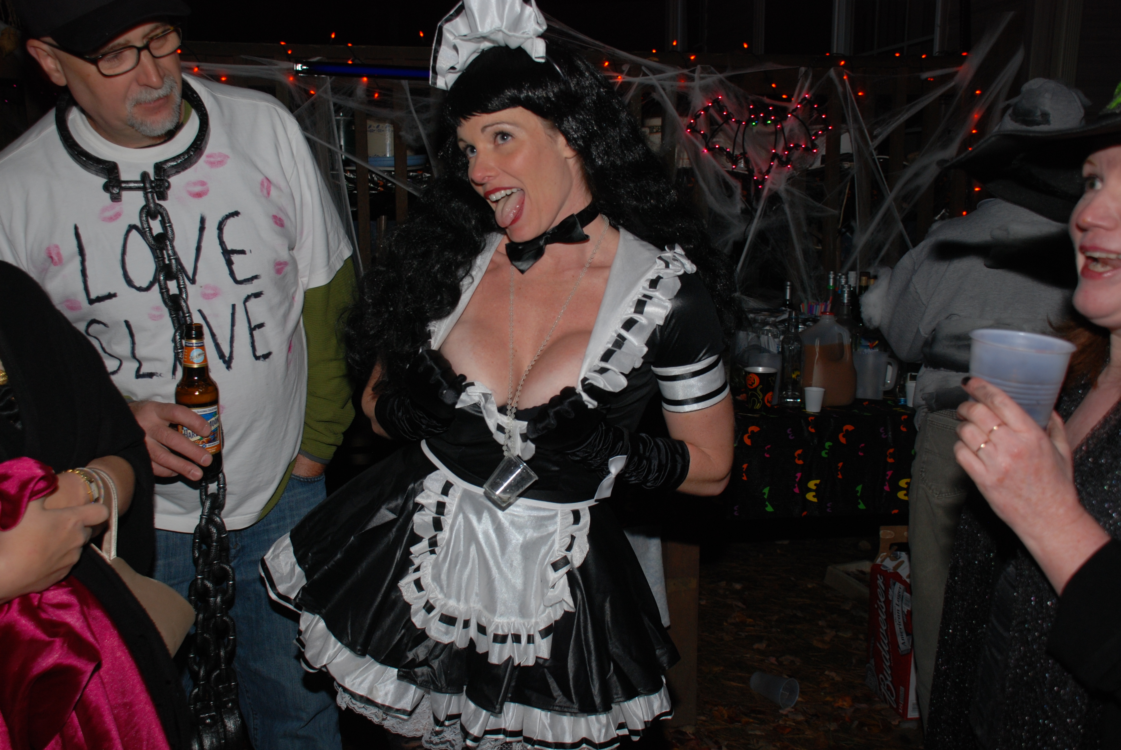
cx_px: 560
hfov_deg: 53.1
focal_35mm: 36
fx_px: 1122
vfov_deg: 37.0
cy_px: 375
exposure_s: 1/60
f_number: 4
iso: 200
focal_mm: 24
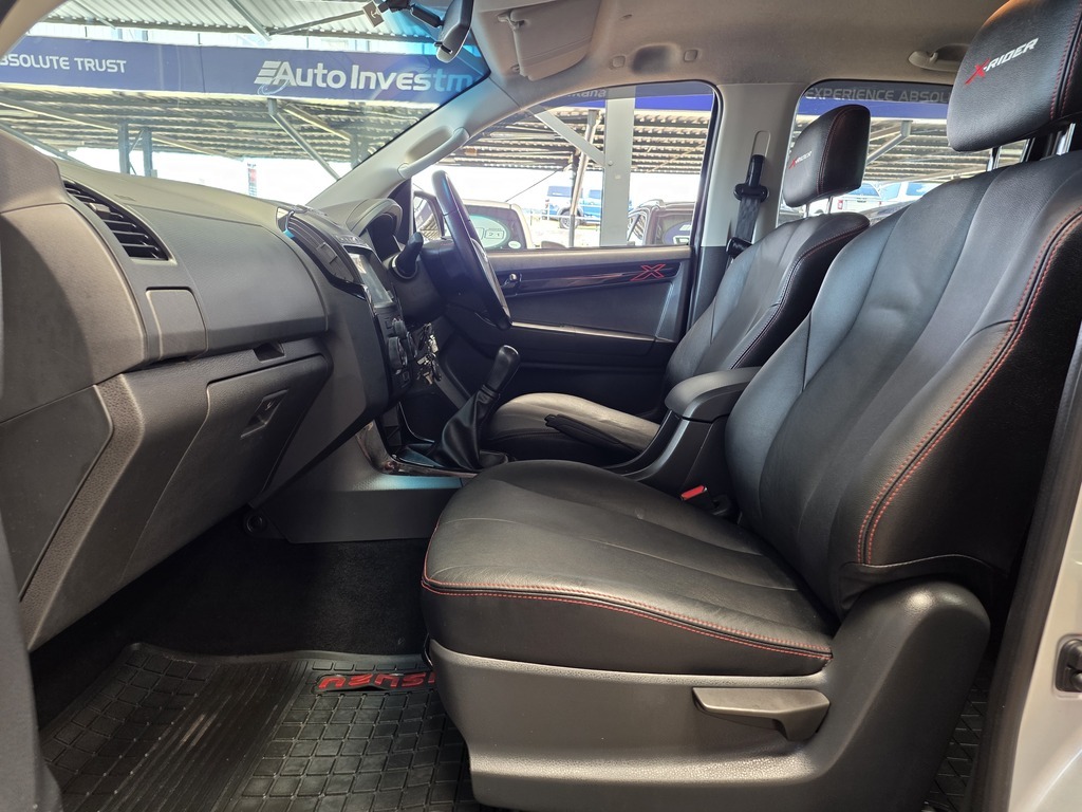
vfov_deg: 58.9
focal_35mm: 23
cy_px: 406
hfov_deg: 73.9
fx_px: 719
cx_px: 541
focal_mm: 6.25
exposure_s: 1/100
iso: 250
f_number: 1.7
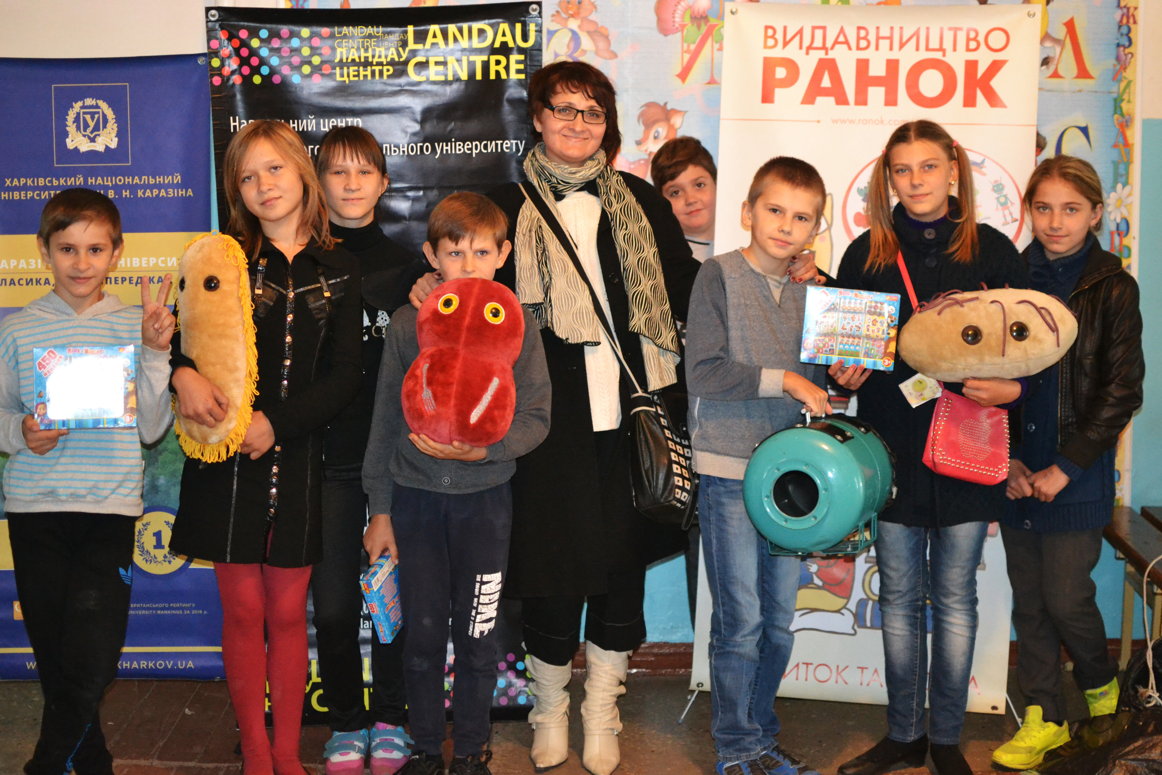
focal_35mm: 52
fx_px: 1694
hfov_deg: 37.9
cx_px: 581
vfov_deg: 25.8
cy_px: 388
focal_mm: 35
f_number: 1.8
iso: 3200
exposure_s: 1/60
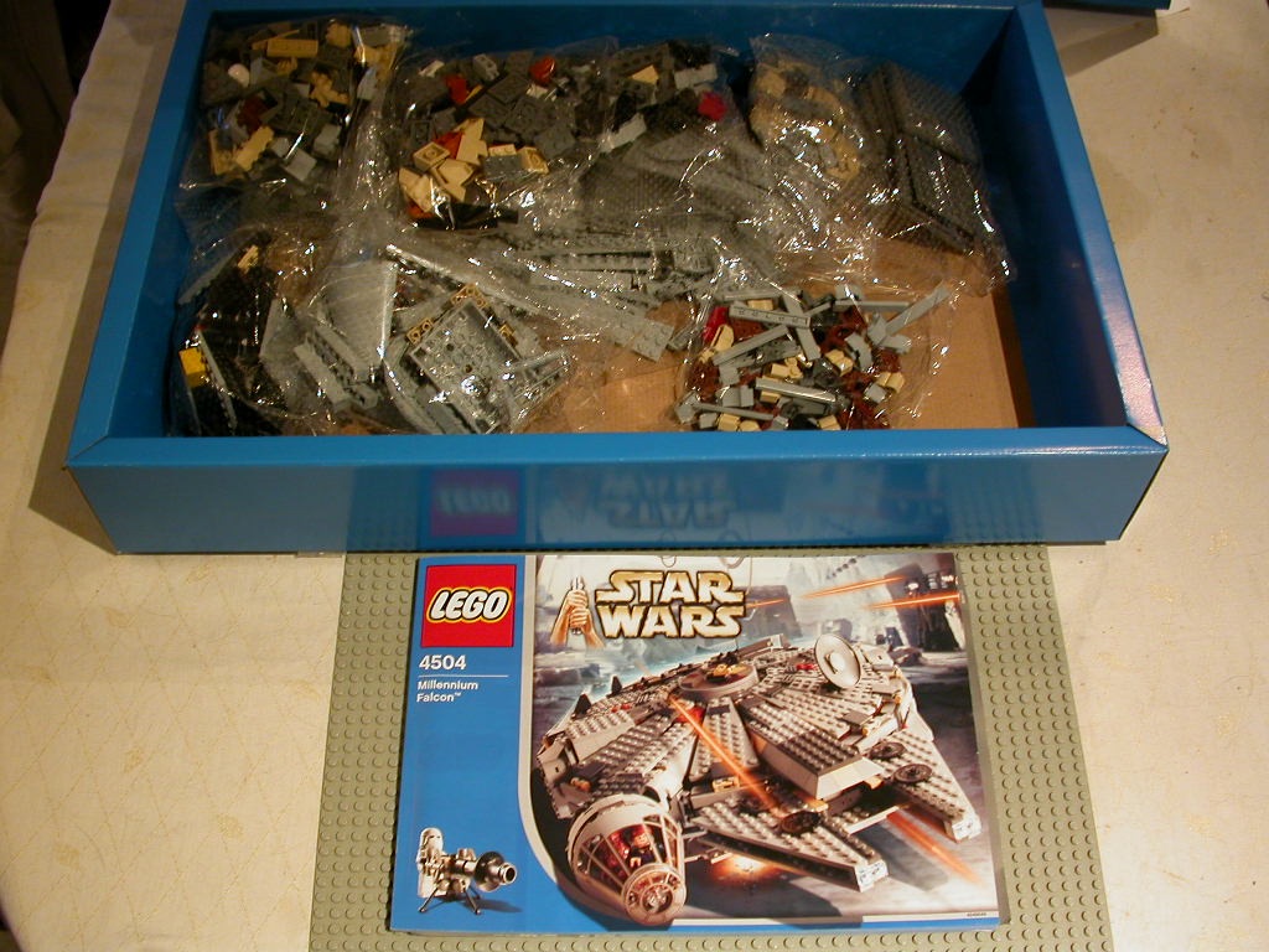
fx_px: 1393
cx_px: 634
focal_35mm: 38
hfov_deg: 49.0
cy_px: 476
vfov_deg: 37.7
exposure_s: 1/8.1
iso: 100
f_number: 2.6
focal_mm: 7.85
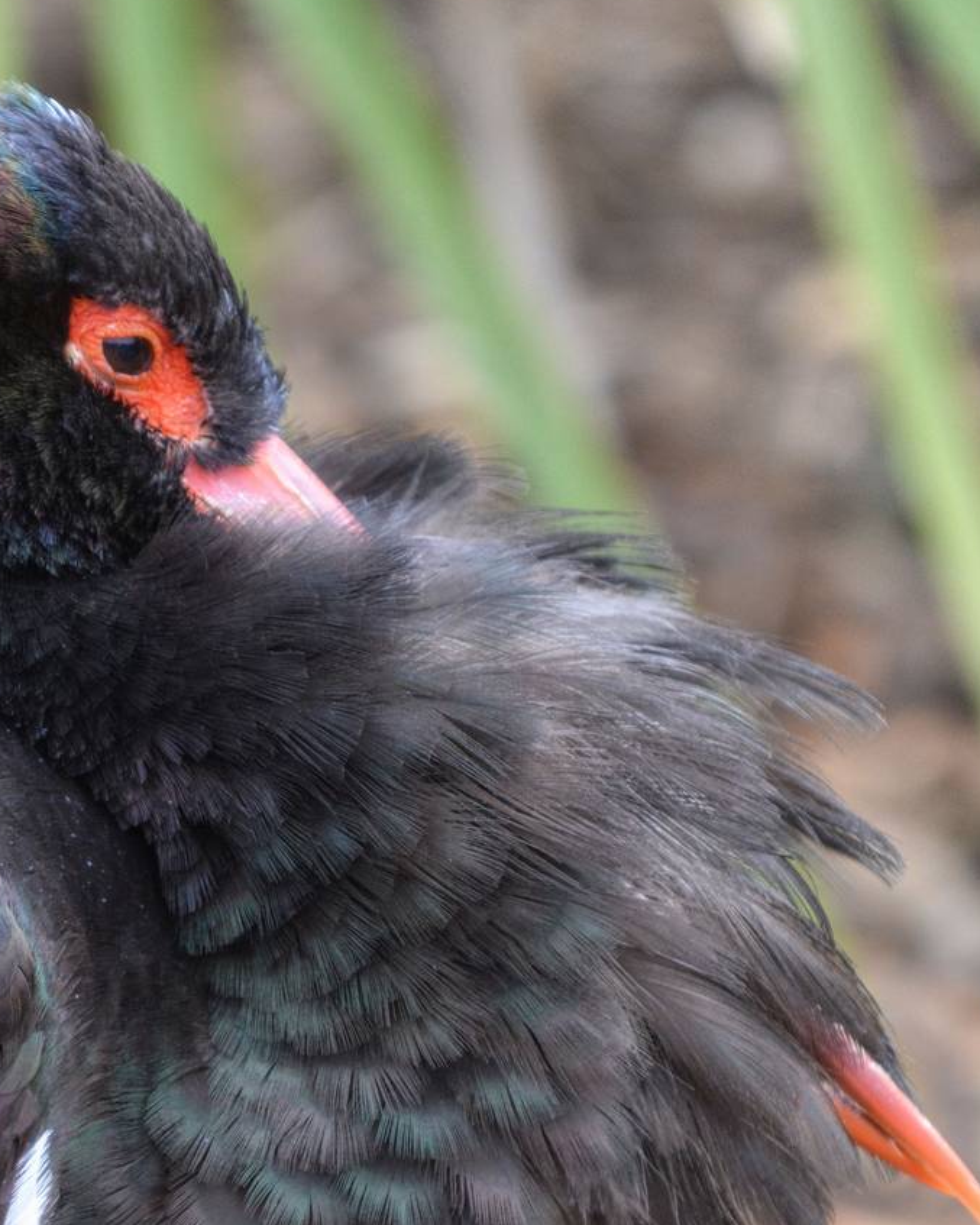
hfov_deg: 2.2
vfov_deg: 2.7
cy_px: 859
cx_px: 379
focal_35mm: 719
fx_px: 26063
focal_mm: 270
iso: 800
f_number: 6
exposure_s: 1/200
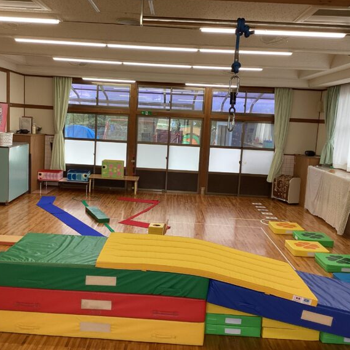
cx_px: 160
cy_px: 174
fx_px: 423
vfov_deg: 44.9
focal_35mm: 37
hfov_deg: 44.9
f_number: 2.4
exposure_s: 1/120
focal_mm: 3.3
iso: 64
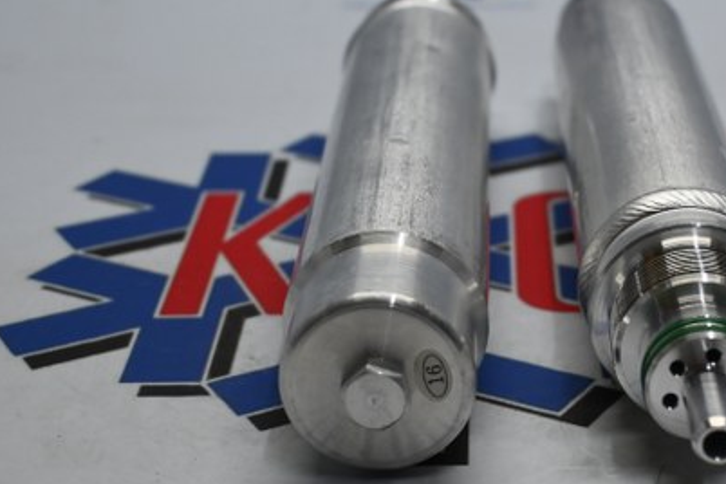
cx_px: 493
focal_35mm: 83
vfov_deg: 16.5
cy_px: 258
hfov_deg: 24.4
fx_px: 1669
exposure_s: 1/125
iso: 720
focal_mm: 37
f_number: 5.3
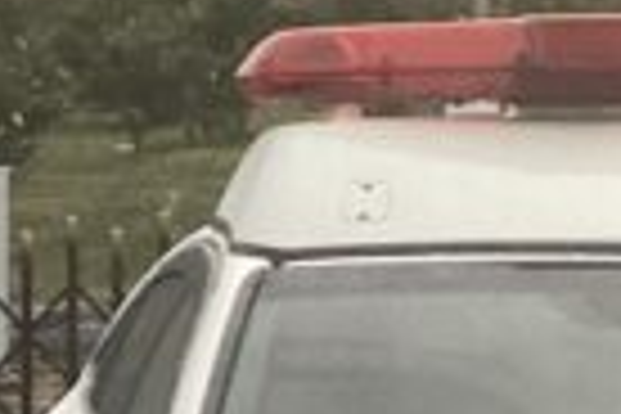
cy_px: 360
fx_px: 3105
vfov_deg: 7.6
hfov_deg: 9.5
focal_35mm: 180
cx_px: -1089
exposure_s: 1/120
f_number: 2.4
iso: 80
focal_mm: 3.3
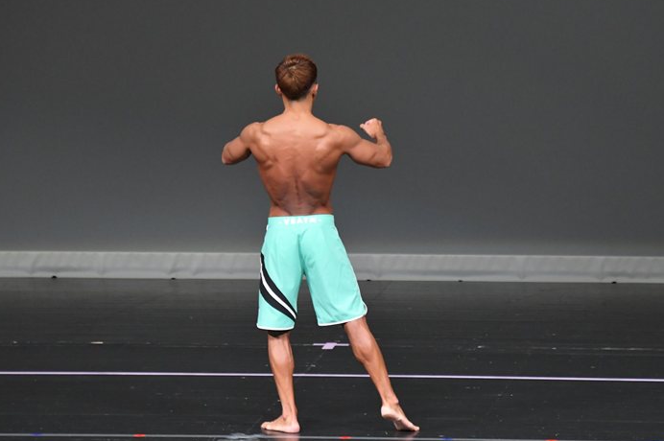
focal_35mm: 353
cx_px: 363
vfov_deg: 3.9
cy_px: 218
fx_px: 6505
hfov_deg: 5.8
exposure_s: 1/400
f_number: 5.6
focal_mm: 210
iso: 4000
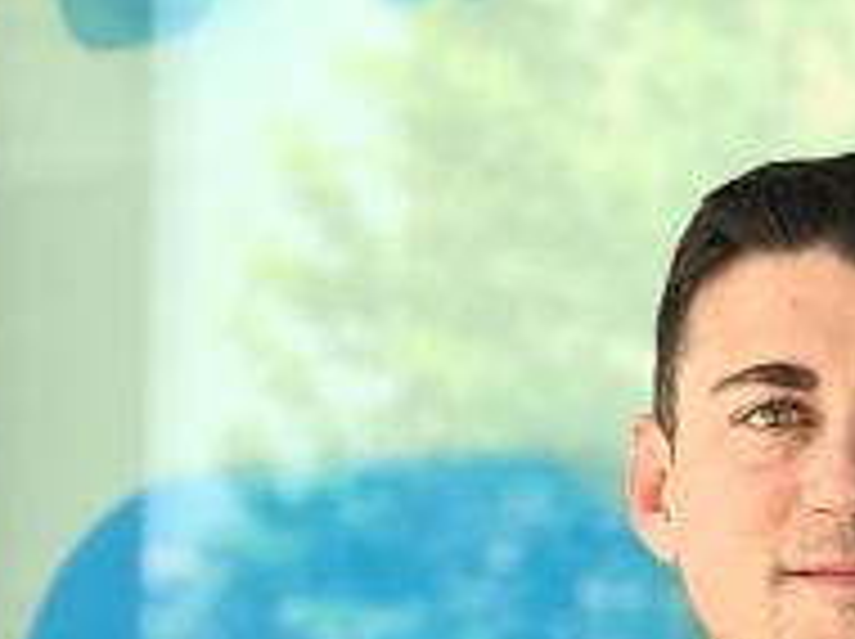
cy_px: 1114
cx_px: 1213
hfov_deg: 9.7
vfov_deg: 7.2
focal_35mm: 200
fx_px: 4934
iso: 20
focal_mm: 6.6
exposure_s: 1/116
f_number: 2.8
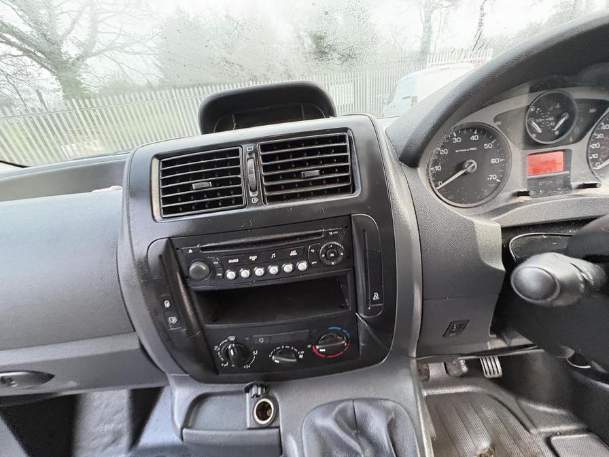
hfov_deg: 102.1
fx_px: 246
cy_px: 228
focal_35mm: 14
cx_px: 304
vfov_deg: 85.7
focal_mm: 2.22
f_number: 2.2
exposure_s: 1/55
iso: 800
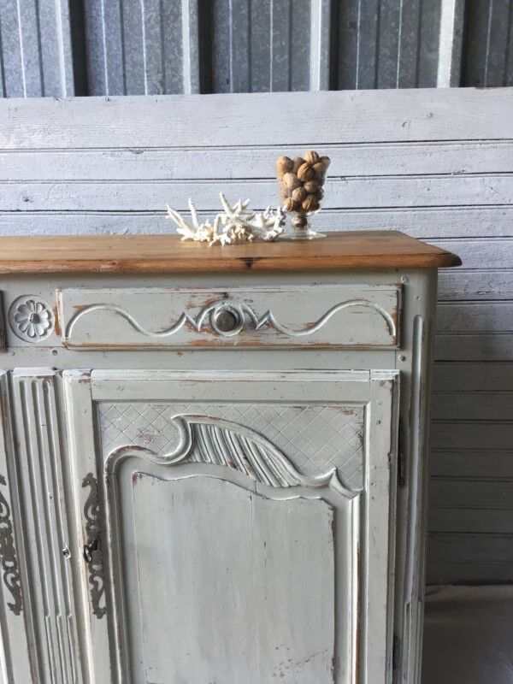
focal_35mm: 31
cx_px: 256
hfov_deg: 45.4
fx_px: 613
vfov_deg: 58.4
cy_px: 342
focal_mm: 3.3
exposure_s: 1/33
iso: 25
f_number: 2.4
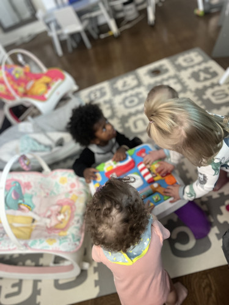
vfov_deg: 67.3
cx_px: 114
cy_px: 152
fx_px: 229
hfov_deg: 53.1
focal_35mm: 26
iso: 400
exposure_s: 1/60
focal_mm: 5.7
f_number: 1.5
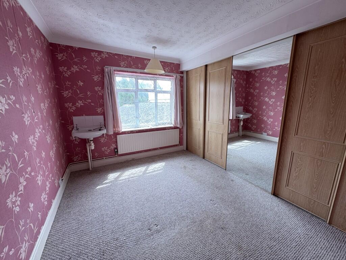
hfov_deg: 102.1
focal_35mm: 14
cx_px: 173
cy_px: 130
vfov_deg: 85.7
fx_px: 140
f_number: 2.2
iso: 160
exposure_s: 1/99
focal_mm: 2.22
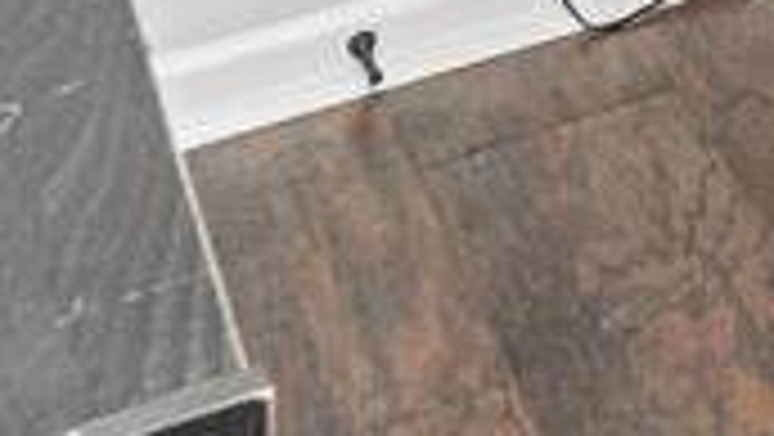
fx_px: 2403
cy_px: -1238
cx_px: 2223
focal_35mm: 117
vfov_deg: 7.6
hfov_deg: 11.7
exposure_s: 1/60
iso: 640
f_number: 14
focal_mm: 10
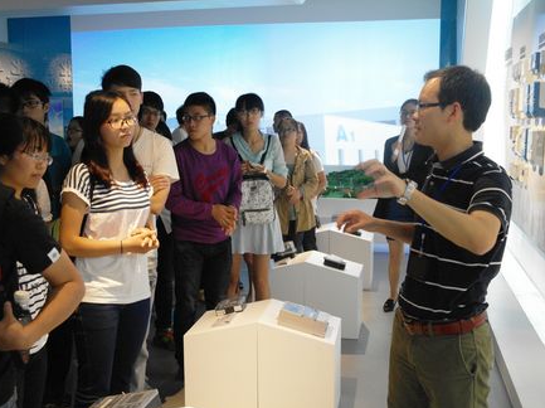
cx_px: 237
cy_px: 208
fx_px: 629
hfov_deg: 46.7
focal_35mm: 40
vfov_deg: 35.9
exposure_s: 1/50
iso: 1600
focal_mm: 24
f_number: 4.5
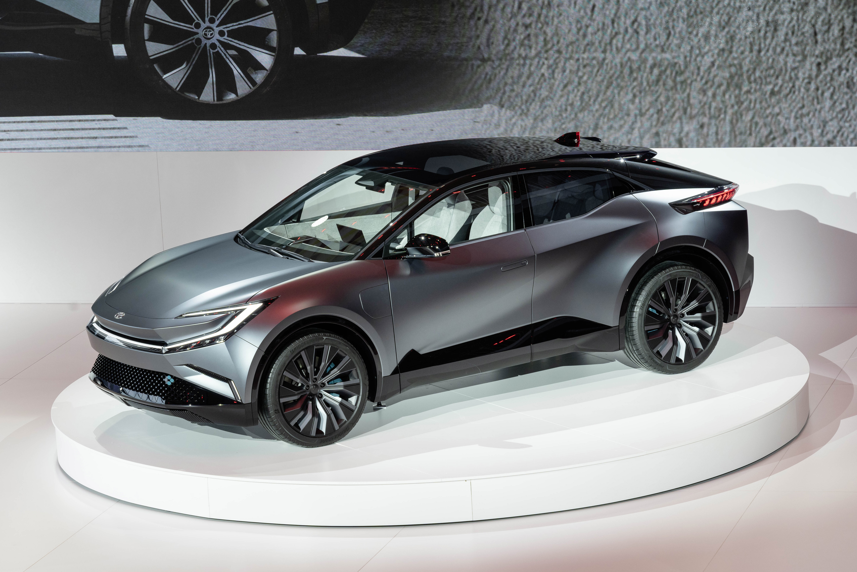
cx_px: 428
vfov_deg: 9.7
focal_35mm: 142
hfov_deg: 14.4
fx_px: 3380
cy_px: 286
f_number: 8
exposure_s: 1/125
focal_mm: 142
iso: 1000
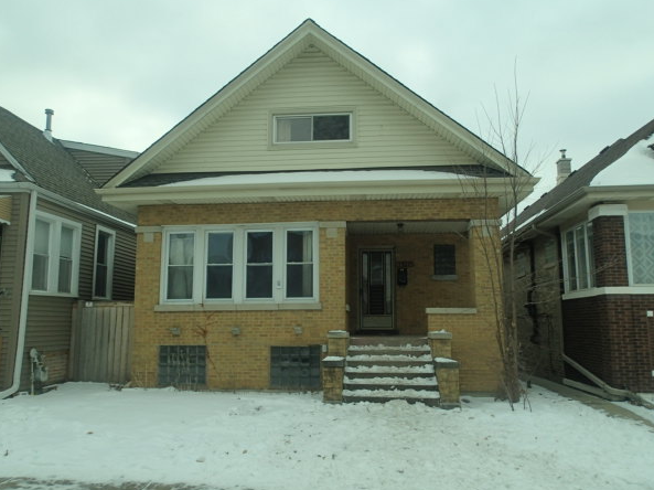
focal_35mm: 27
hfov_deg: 65.3
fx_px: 510
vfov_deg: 51.3
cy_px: 257
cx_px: 311
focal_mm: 4.5
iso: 100
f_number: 2.8
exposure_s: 1/800
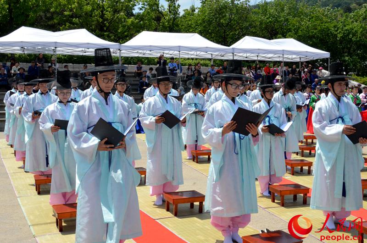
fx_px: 427
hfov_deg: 46.5
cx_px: 184
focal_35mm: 42
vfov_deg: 31.8
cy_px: 122
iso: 3200
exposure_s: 1/1600
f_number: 20
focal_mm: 28
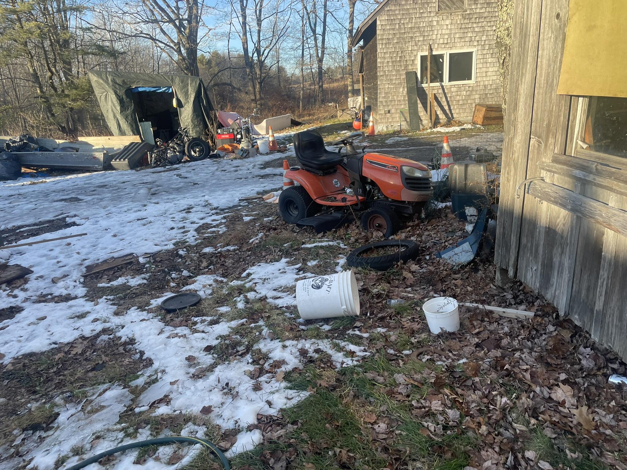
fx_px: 471
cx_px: 314
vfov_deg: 53.1
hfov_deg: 67.3
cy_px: 235
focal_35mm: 26
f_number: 1.6
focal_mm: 4.2
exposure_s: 1/550
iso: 32
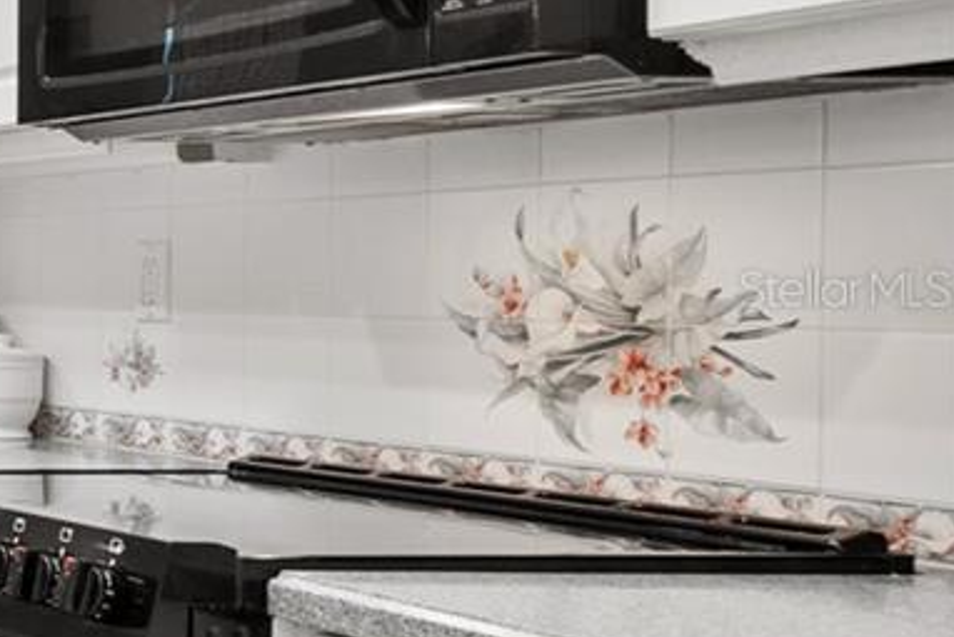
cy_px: 287
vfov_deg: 20.3
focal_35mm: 67
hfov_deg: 18.0
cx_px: -1036
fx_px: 1776
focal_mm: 16
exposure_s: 2
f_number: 8
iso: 400
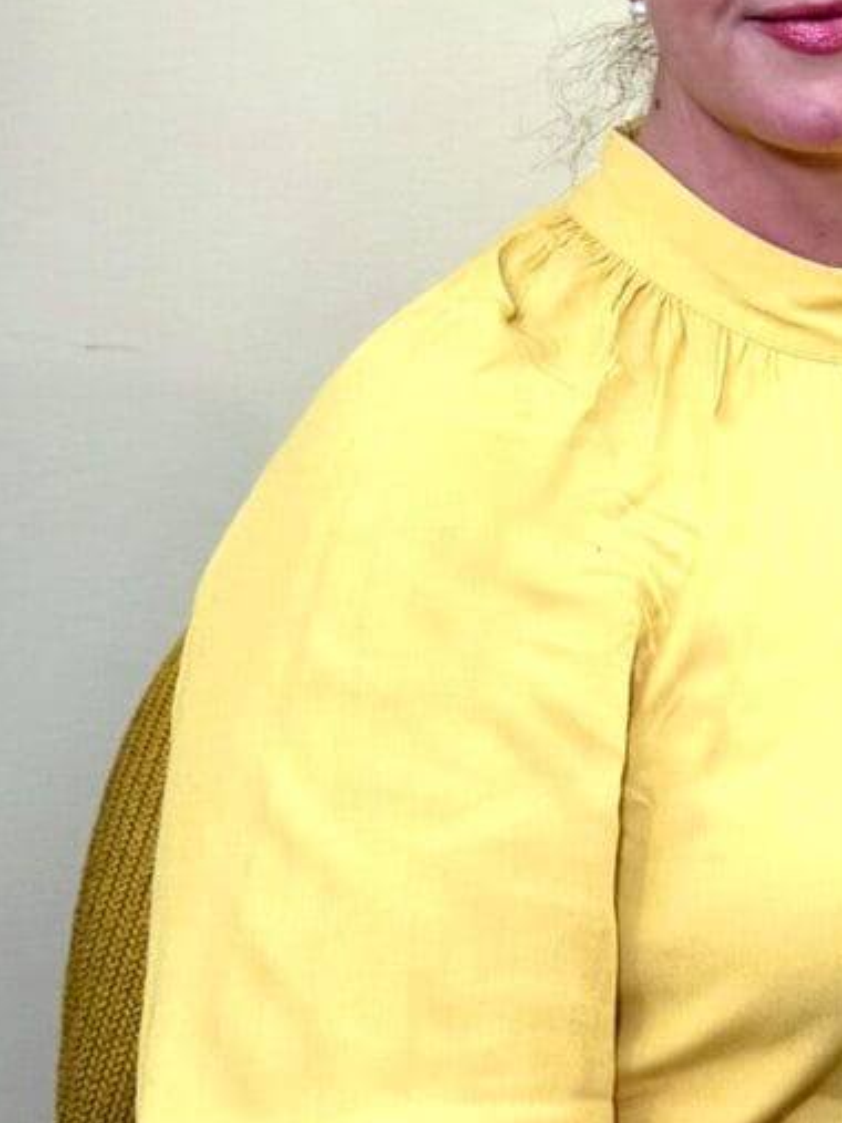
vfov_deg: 20.1
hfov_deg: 15.0
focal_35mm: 97
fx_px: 3147
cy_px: 257
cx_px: 833
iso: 250
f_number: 1.78
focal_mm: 6.76
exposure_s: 1/41
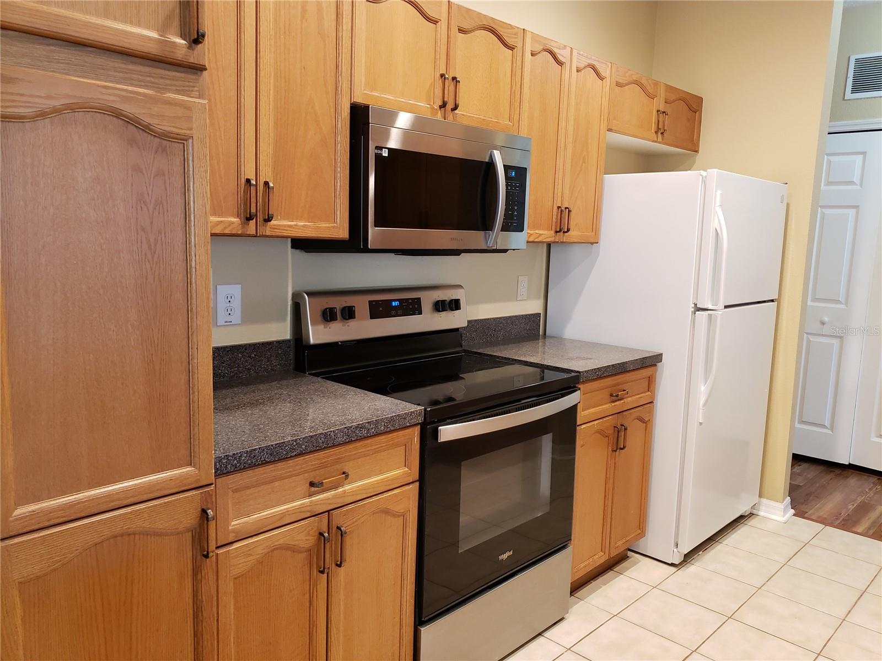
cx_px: 441
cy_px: 330
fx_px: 662
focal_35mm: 26
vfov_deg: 53.1
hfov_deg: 67.3
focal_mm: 4.3
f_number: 1.5
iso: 250
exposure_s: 1/40
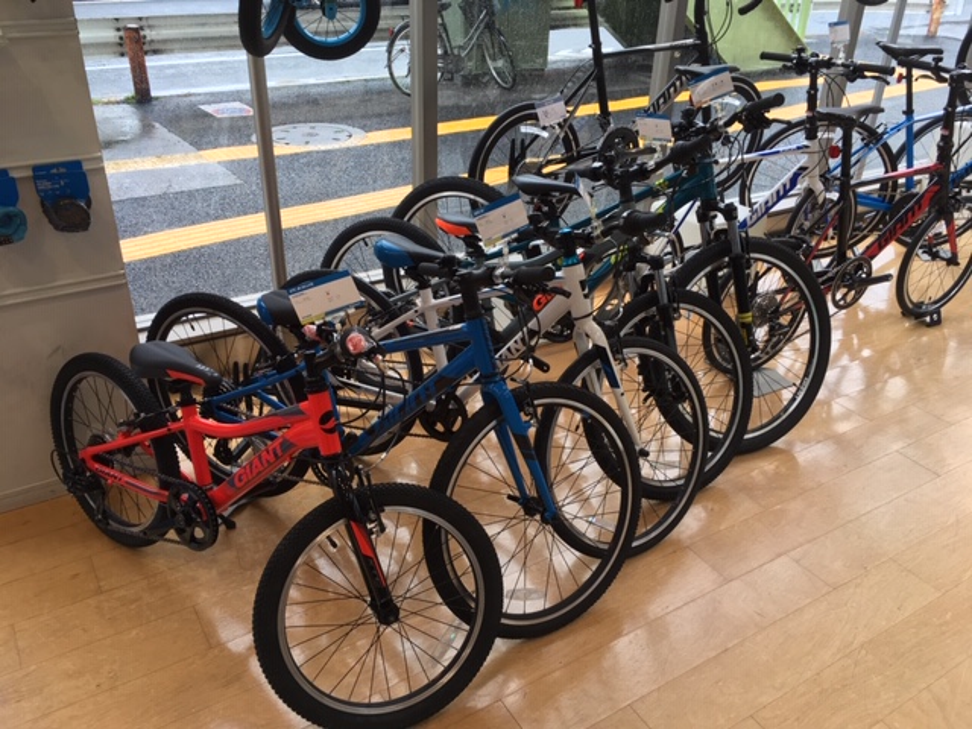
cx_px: 486
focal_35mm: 29
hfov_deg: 61.7
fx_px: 814
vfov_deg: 48.2
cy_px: 364
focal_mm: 4.15
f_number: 2.2
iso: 40
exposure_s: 1/120
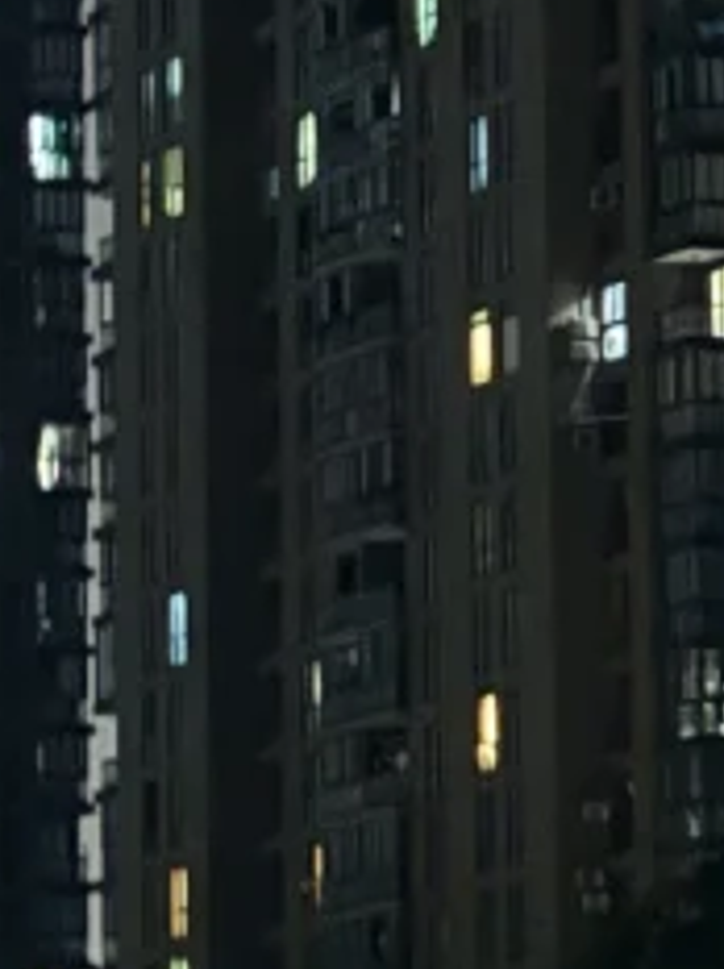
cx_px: 1252
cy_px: 133
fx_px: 9004
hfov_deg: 4.6
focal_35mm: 322
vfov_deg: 6.2
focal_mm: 5.96
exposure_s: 1/5
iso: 400
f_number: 1.6
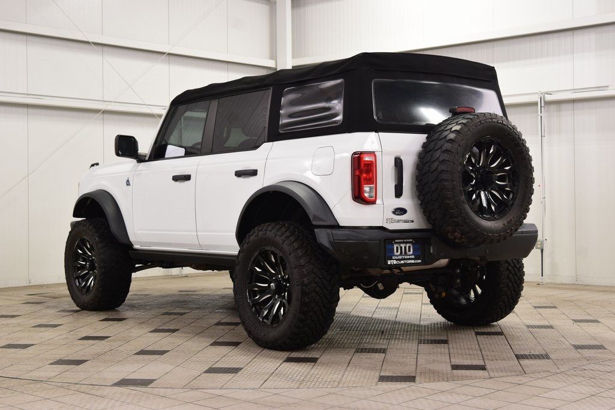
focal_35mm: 57
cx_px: 308
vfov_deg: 23.8
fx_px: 974
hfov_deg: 35.0
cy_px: 205
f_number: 7.1
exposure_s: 1/30
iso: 720
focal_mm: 38
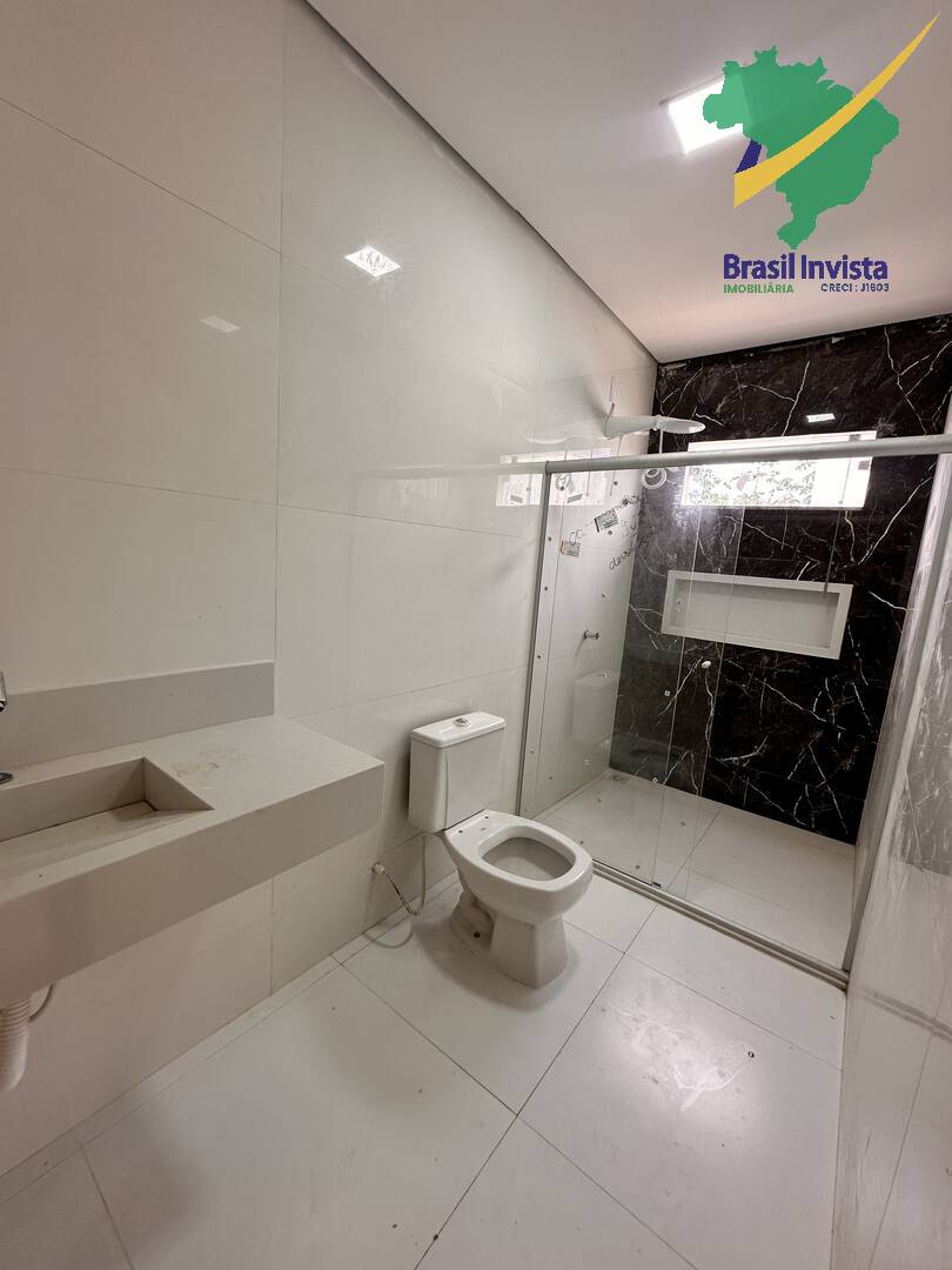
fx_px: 513
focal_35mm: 14
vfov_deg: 102.1
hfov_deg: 85.7
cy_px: 635
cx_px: 476
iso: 100
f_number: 2.2
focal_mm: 2.22
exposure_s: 1/99
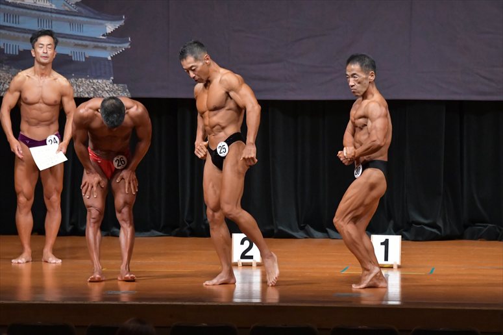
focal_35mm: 225
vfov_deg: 6.1
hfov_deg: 9.2
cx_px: 252
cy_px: 168
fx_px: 3142
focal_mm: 150
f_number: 5.6
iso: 6400
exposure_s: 1/400
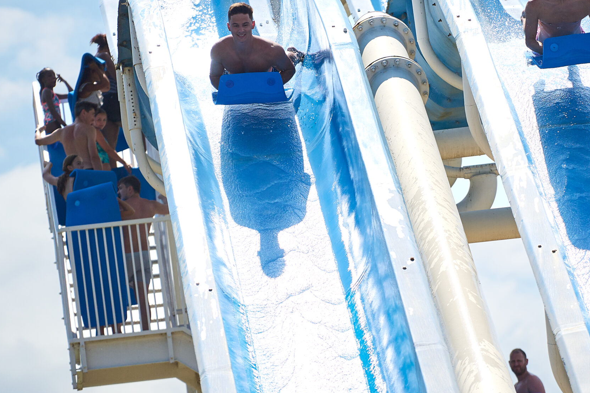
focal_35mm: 307
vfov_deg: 4.5
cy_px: 130
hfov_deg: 6.7
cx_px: 357
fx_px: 5031
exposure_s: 1/8000
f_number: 4
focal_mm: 200
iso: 125
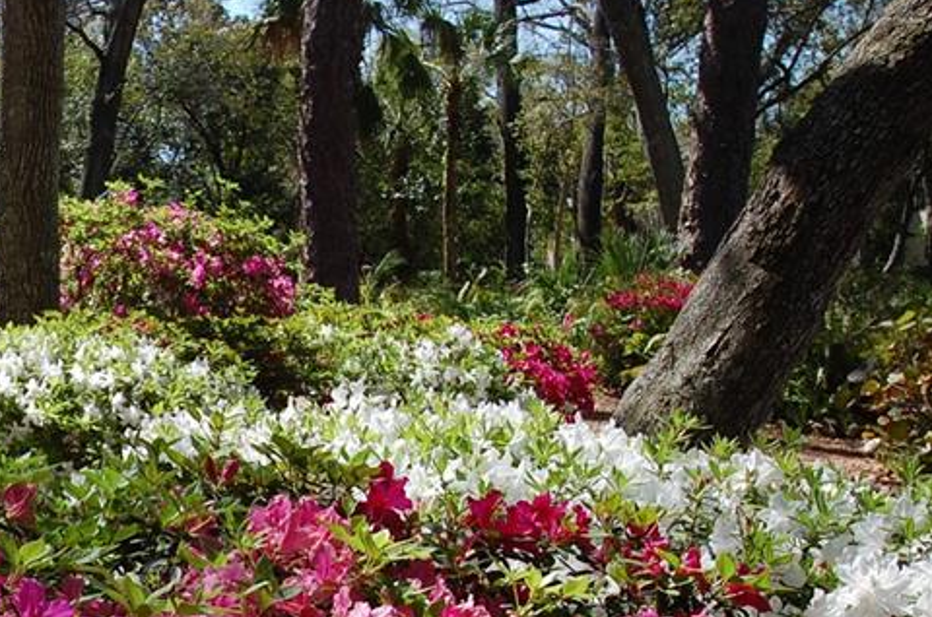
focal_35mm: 64
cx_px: 68
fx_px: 1654
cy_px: 600
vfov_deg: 20.5
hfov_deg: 29.9
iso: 200
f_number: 8
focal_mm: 20
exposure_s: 1/250
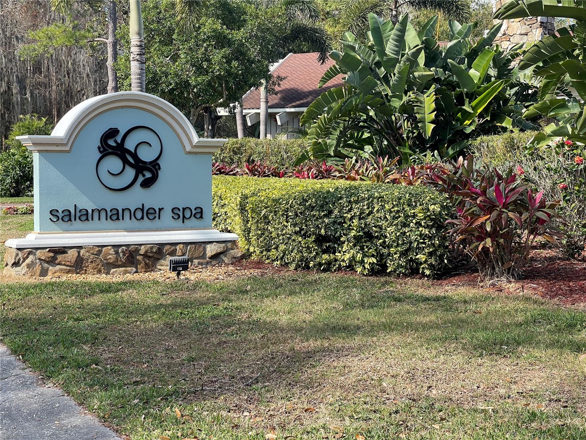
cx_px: 293
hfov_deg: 30.3
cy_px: 220
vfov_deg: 22.9
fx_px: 1083
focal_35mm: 64
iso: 20
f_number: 2.2
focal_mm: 7.5
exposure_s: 1/322
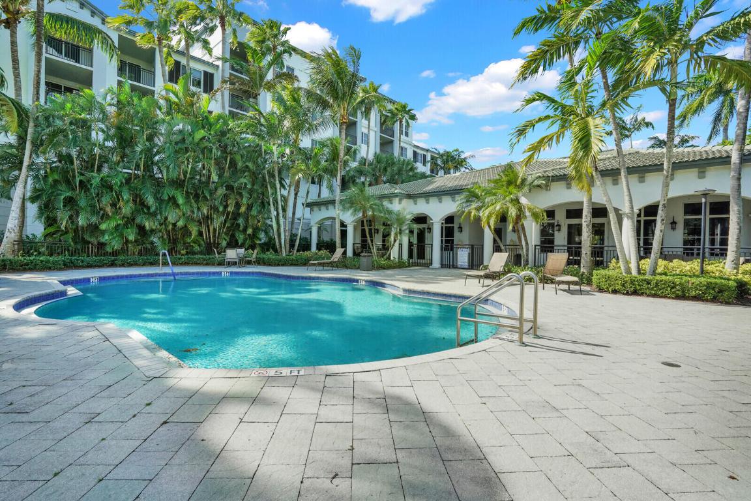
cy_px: 250
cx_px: 376
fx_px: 334
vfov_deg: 73.7
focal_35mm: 16
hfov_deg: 96.7
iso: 800
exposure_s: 1/500
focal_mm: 16
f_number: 8
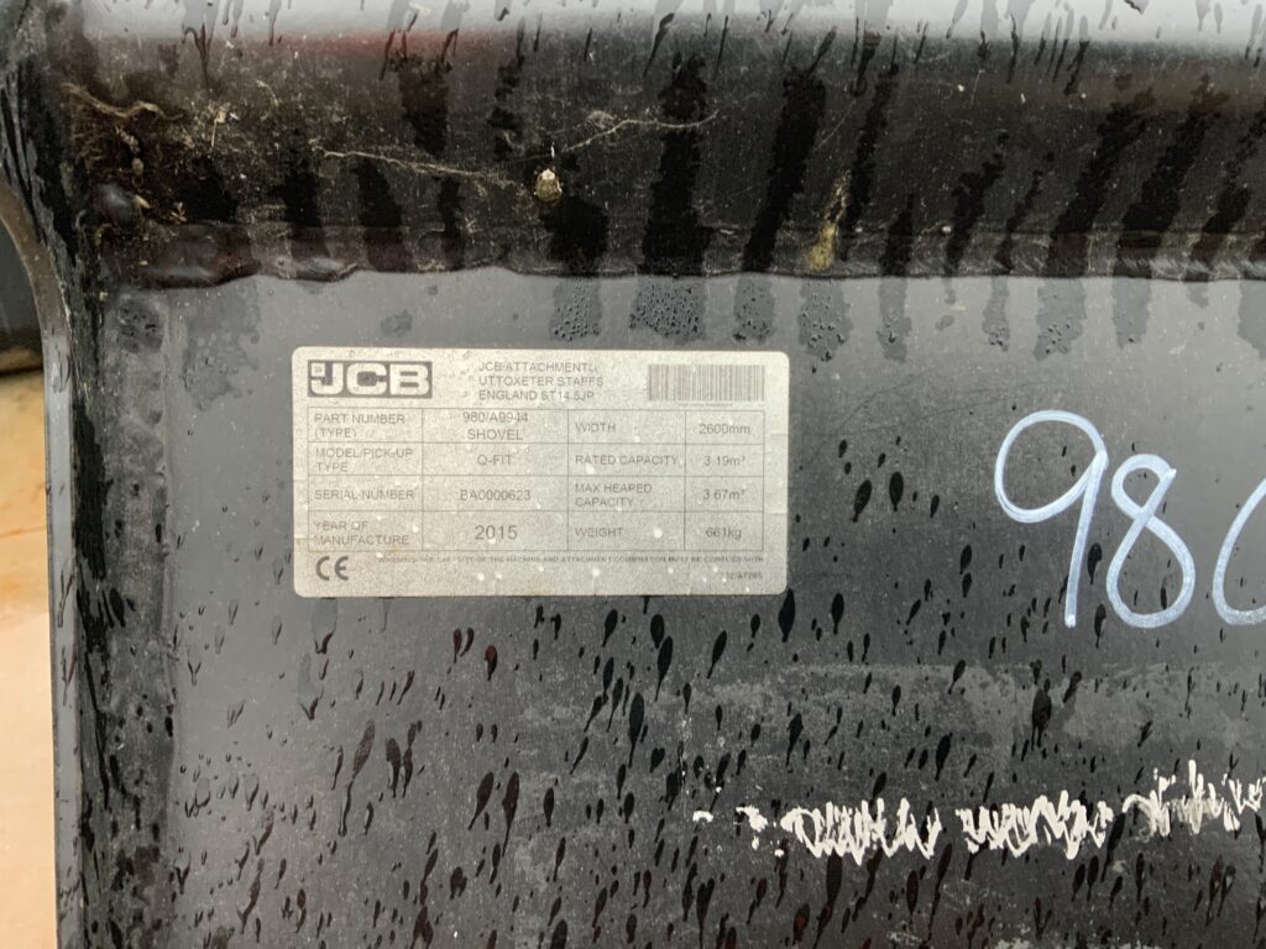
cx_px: 633
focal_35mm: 29
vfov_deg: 48.2
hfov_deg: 61.7
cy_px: 474
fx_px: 1061
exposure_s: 1/78
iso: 64
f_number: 1.8
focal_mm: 3
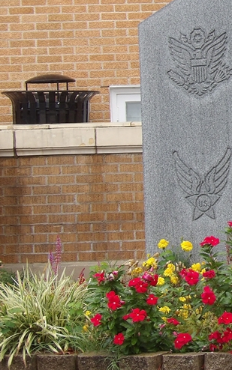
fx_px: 2265
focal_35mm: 224
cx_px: 369
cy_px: 116
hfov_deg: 5.8
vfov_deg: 9.4
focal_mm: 18.2
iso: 100
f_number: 4.2
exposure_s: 1/165
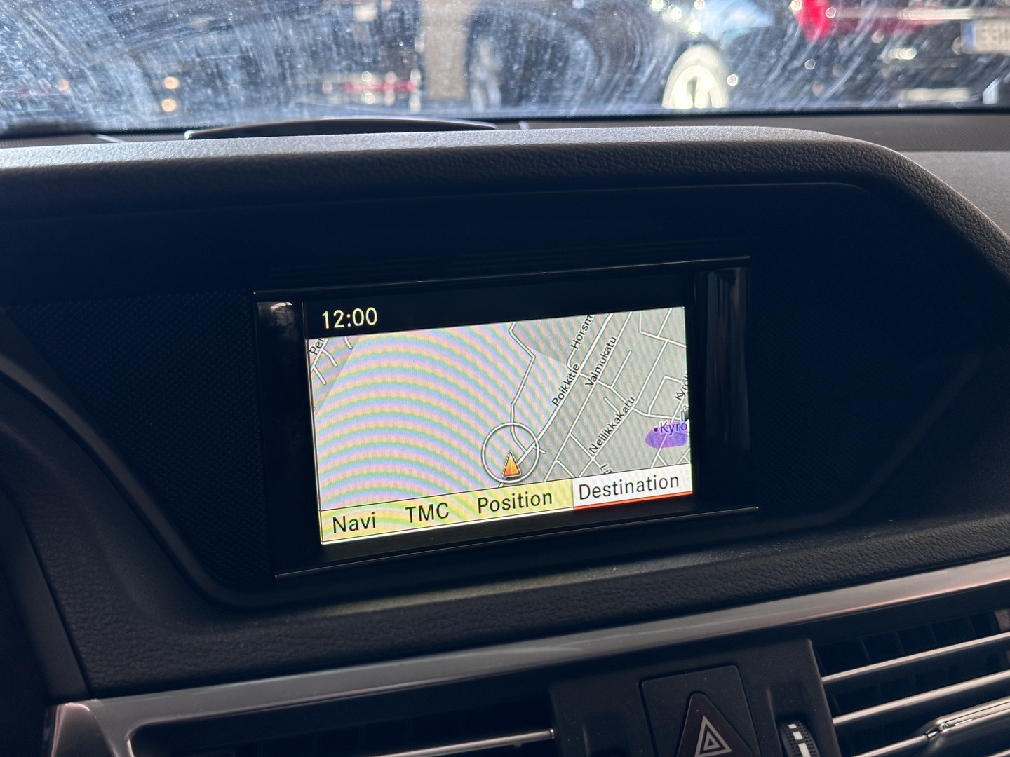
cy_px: 378
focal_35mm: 48
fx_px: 1401
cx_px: 505
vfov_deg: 30.3
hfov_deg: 39.7
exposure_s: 1/136
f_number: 1.78
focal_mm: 6.86
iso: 50
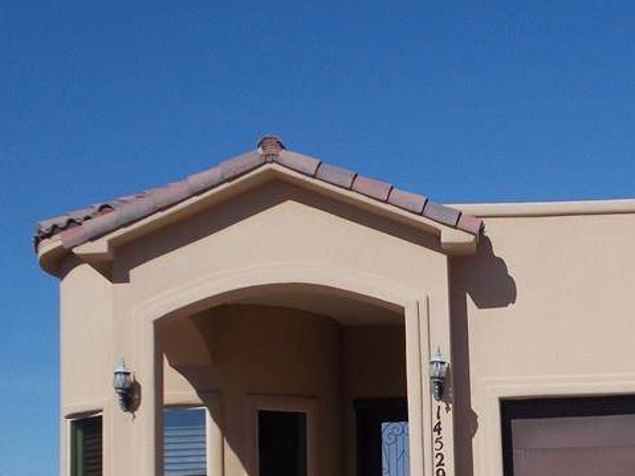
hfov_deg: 20.6
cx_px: 538
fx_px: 1724
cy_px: 374
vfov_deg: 15.6
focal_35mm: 94
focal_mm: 7.9
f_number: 10.6
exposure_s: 1/200
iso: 80
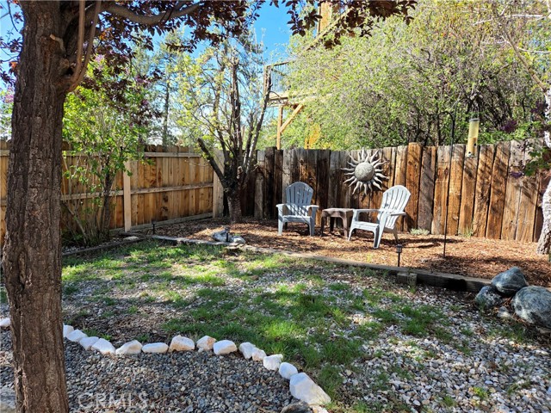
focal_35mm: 23
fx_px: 366
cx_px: 276
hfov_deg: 73.9
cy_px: 206
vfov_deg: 58.9
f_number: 1.8
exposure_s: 1/1429
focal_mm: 5.4
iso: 80
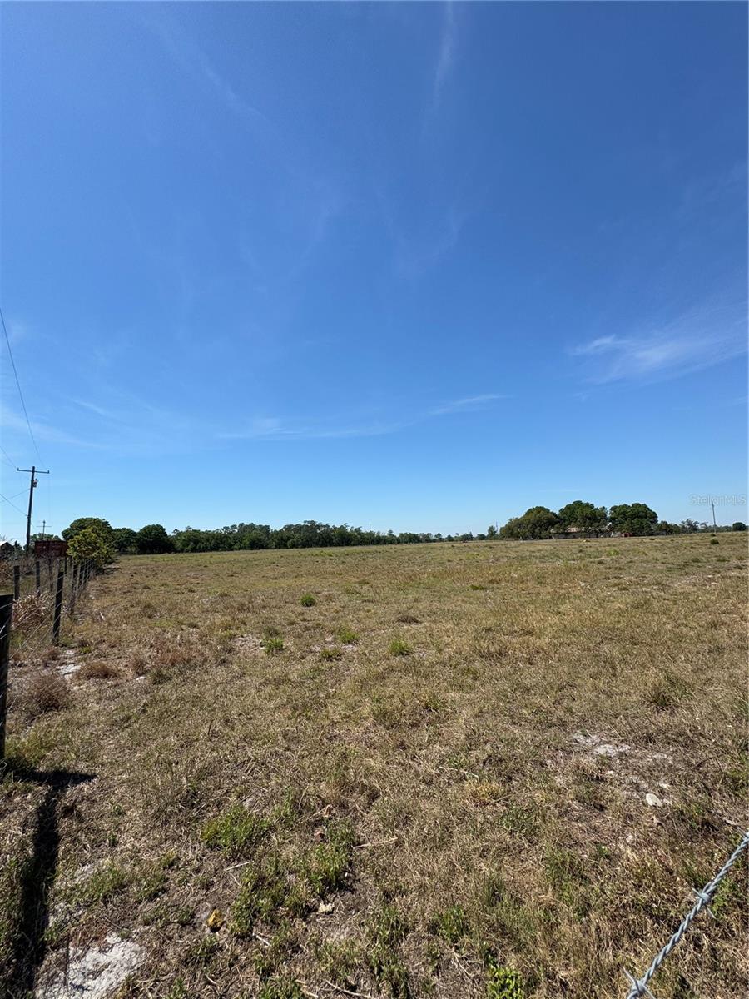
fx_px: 404
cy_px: 500
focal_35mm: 14
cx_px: 374
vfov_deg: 102.1
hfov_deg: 85.7
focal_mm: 2.22
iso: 50
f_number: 2.2
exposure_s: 1/2494
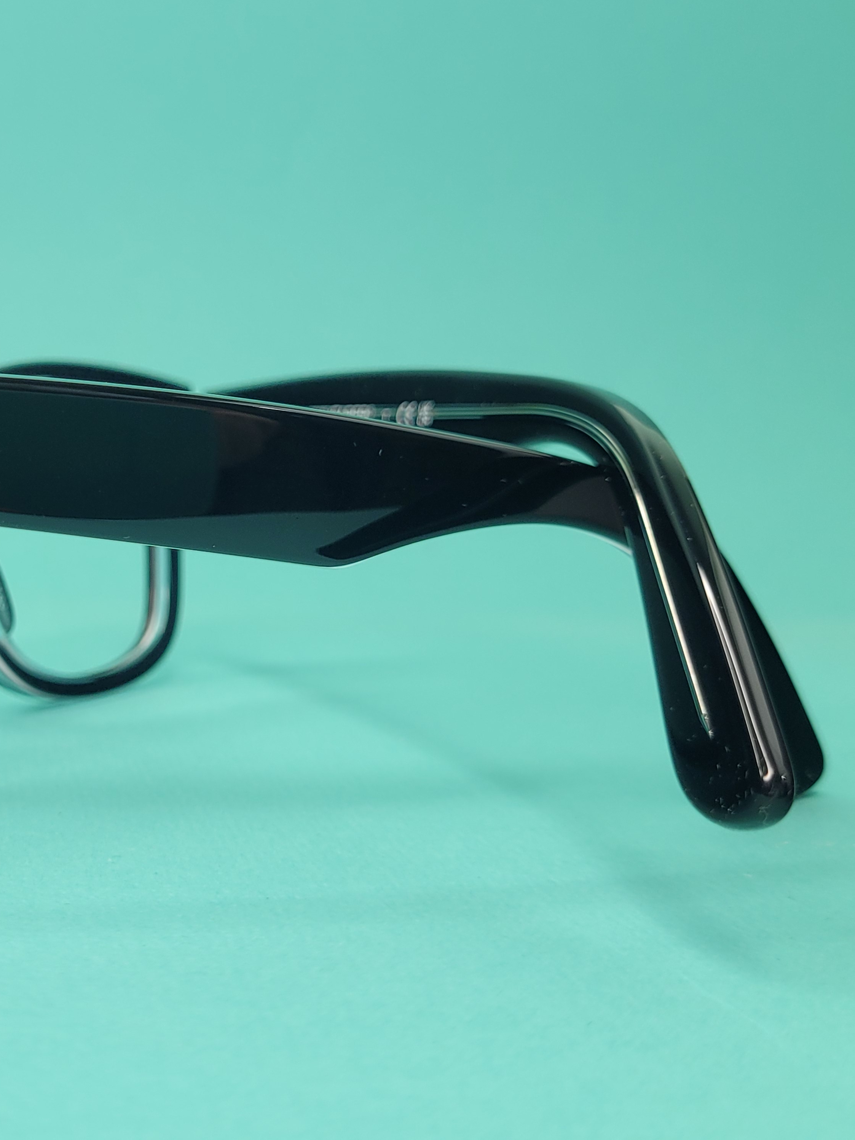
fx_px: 1153
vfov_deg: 52.6
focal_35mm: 35
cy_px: 573
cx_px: 123
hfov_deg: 38.5
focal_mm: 5.4
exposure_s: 1/100
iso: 100
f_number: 1.8
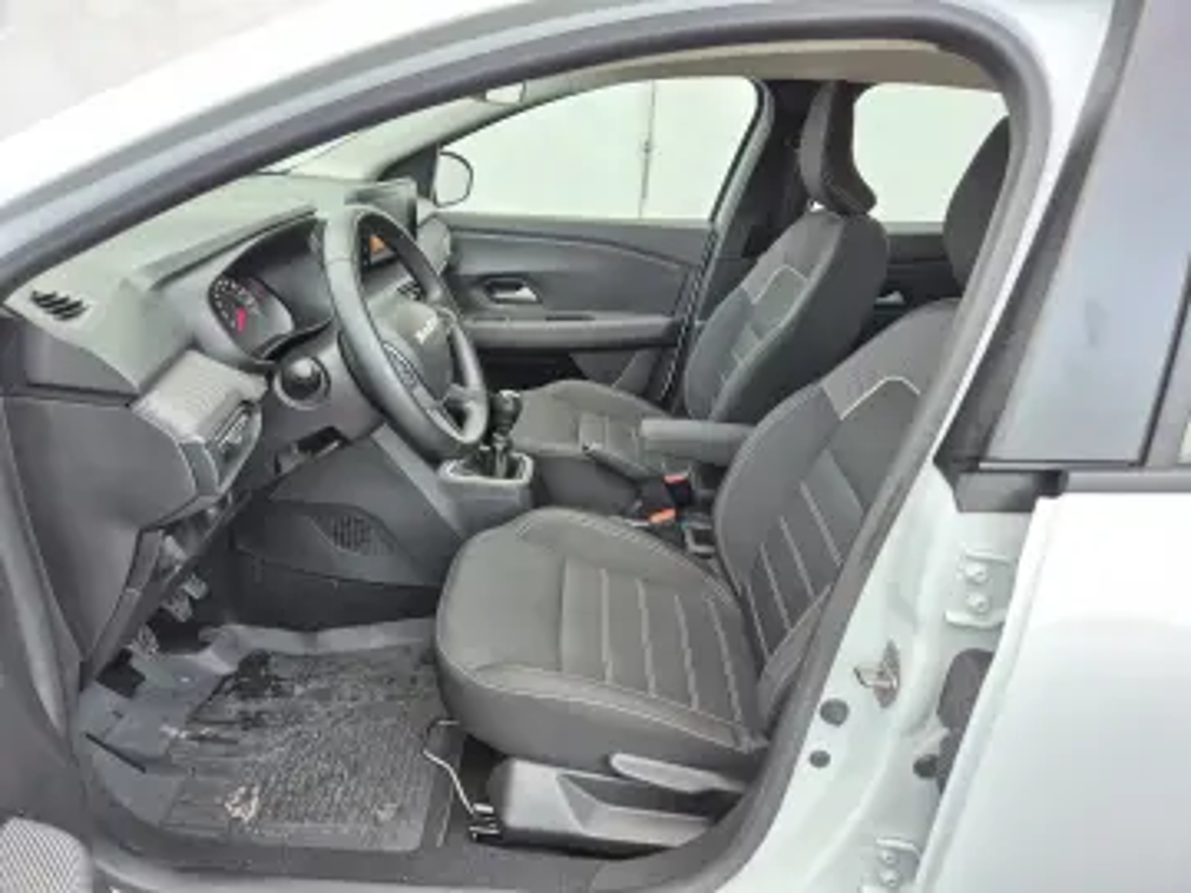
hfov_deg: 73.9
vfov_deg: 58.9
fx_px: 791
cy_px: 446
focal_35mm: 23
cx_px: 596
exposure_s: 1/100
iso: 160
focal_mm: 5.4
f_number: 1.8
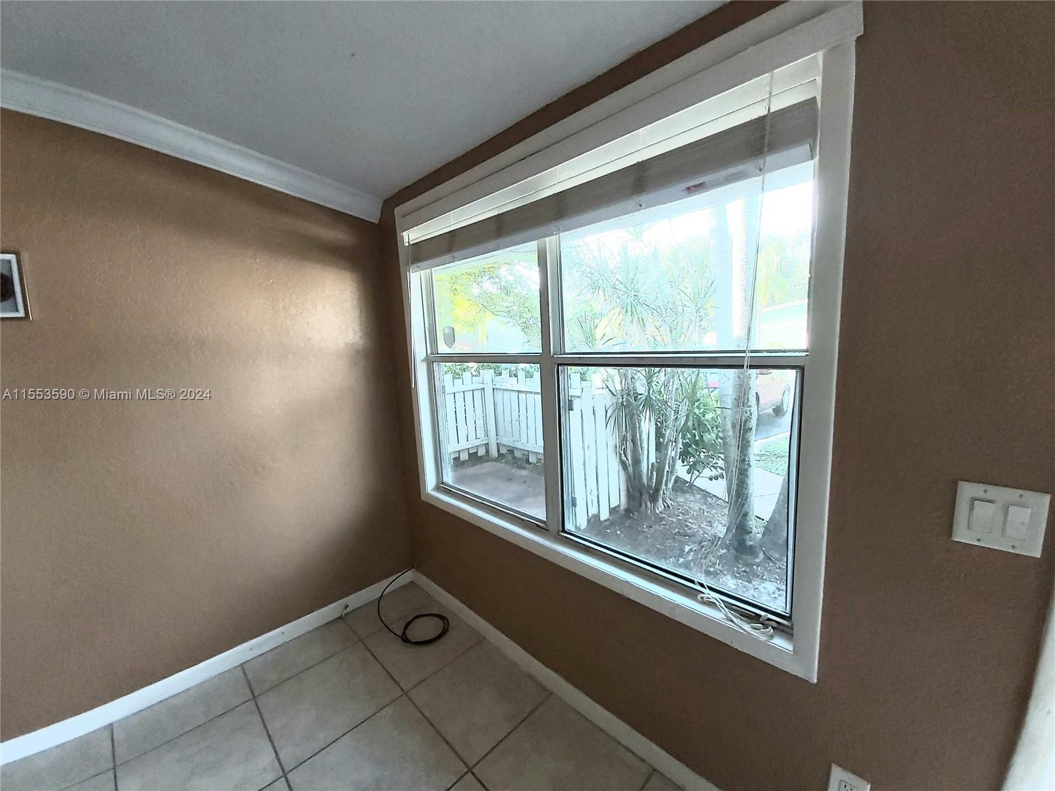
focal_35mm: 12
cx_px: 528
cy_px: 396
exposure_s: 1/60
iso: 100
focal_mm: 1.42
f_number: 2.2
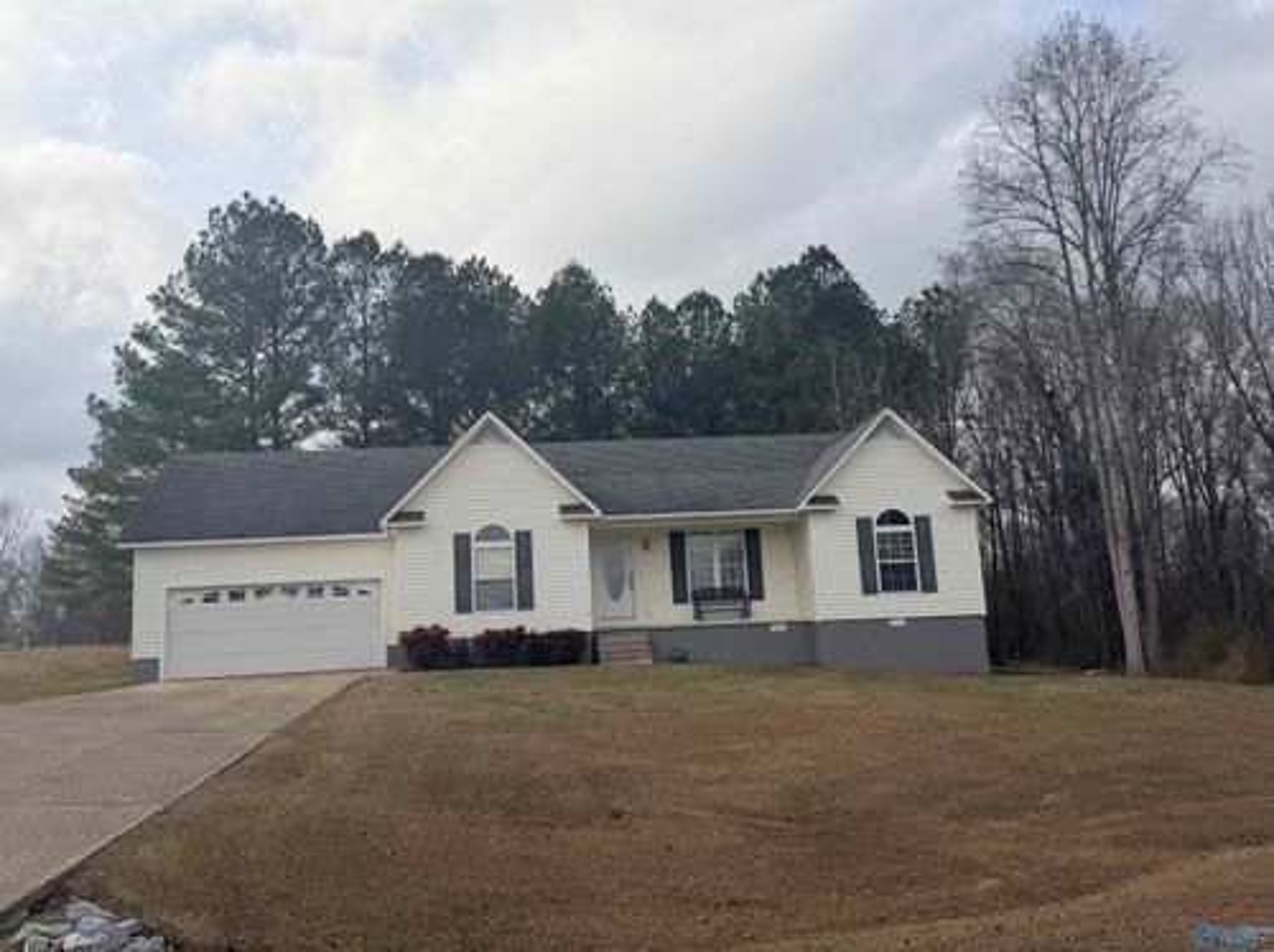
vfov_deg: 56.7
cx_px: 637
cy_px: 476
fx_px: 882
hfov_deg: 71.6
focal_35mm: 24
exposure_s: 1/5319
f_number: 1.78
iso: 80
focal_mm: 6.76
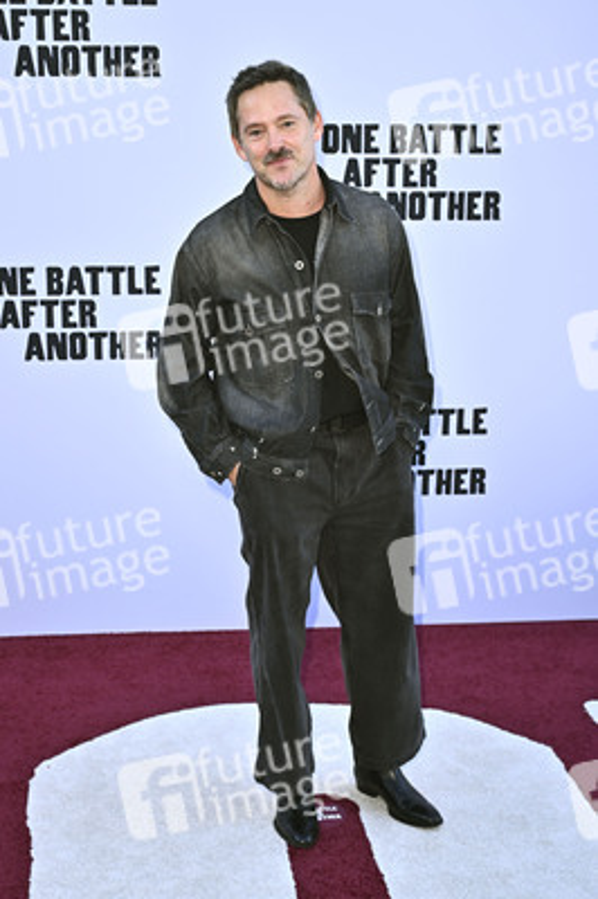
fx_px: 1148
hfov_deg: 29.2
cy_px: 450
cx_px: 299
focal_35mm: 46
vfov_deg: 42.8
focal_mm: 46
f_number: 5
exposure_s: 1/320
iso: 800
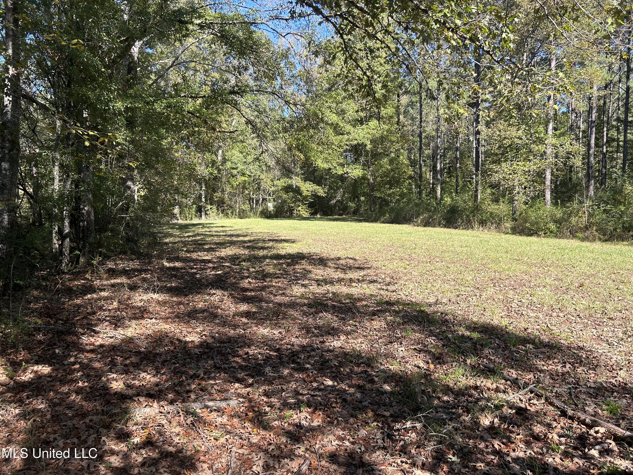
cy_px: 238
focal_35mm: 26
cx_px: 316
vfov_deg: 53.1
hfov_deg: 67.3
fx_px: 475
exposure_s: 1/880
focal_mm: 5.7
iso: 50
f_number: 1.5
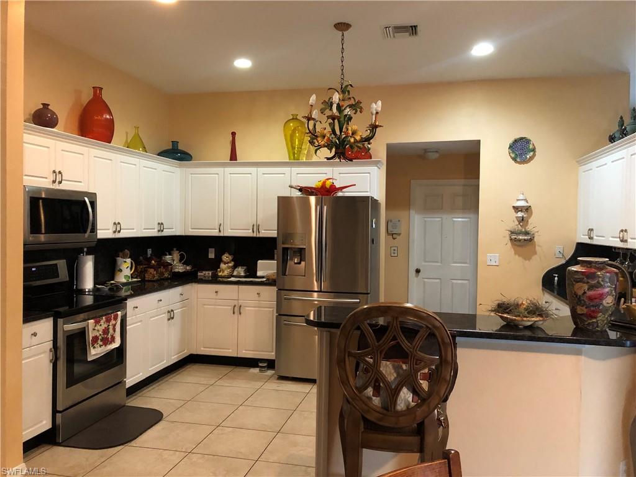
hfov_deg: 63.4
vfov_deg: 49.7
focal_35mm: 28
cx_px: 318
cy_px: 238
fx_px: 514
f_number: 1.8
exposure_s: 1/15
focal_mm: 3.99
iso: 100
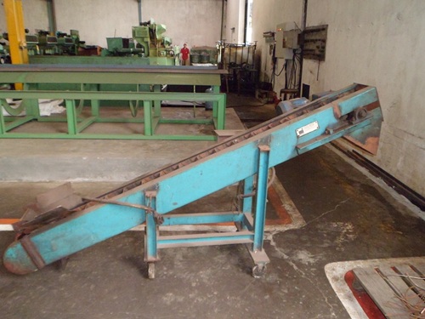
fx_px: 331
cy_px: 160
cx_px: 212
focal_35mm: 27
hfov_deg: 65.3
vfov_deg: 51.4
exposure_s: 1/45
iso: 480
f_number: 3.3
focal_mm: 4.9
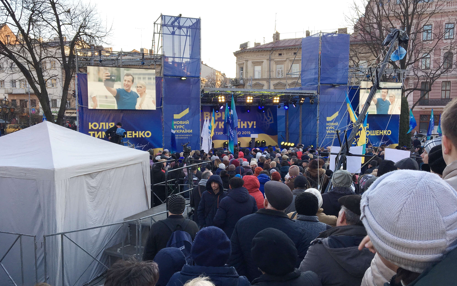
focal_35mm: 31
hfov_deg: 61.2
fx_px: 386
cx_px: 229
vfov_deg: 40.6
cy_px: 149
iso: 25
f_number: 2.2
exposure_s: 1/297
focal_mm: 4.15
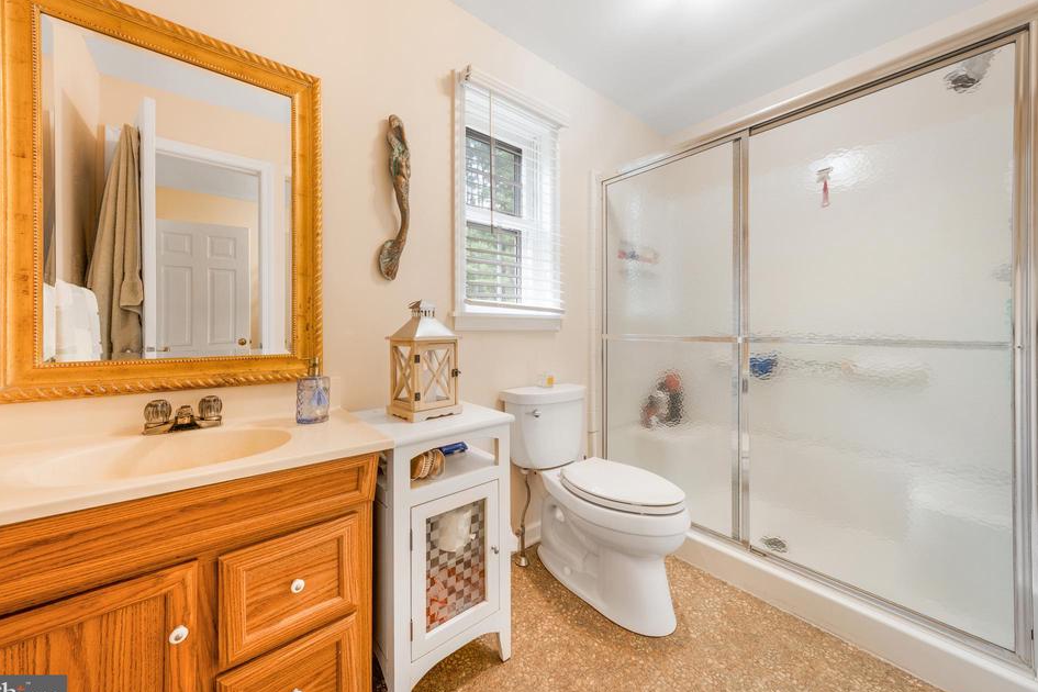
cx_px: 507
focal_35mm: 13
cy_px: 340
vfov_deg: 85.4
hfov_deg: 108.3
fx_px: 375
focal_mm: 12
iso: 250
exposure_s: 1/8
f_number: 8
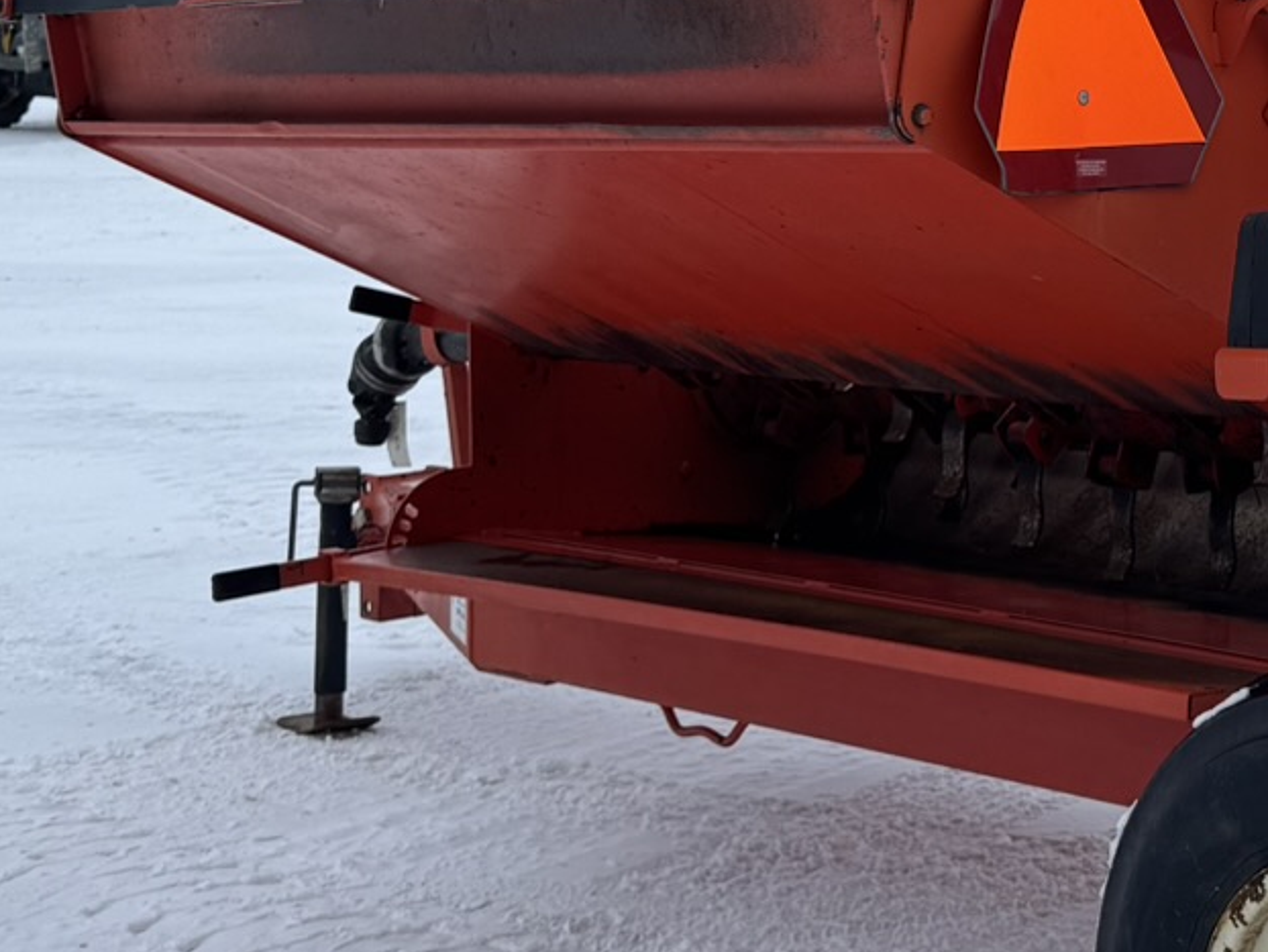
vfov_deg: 18.3
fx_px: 2895
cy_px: 53
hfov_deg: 23.5
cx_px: 1303
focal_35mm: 79
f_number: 1.78
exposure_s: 1/1042
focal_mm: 6.76
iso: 80
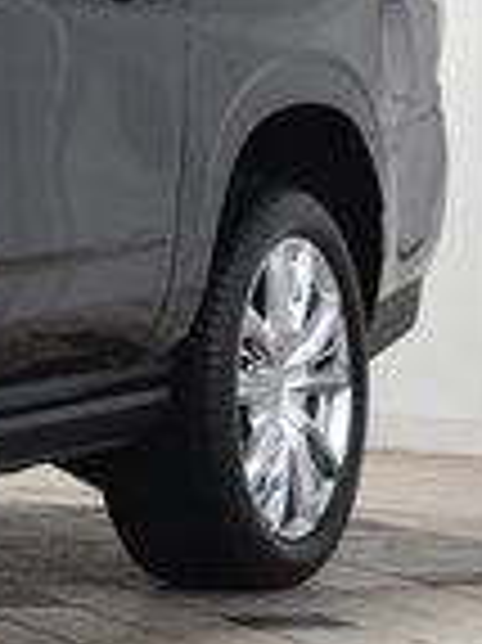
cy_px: 115
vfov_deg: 8.5
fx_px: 4314
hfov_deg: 6.1
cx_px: -788
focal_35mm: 232
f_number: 5.6
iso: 1600
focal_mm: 36
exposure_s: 1/60
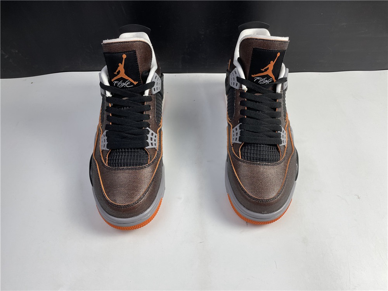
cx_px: 194
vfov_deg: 53.1
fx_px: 291
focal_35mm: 26
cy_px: 146
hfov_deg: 67.3
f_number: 1.6
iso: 50
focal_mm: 4.2
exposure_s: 1/100
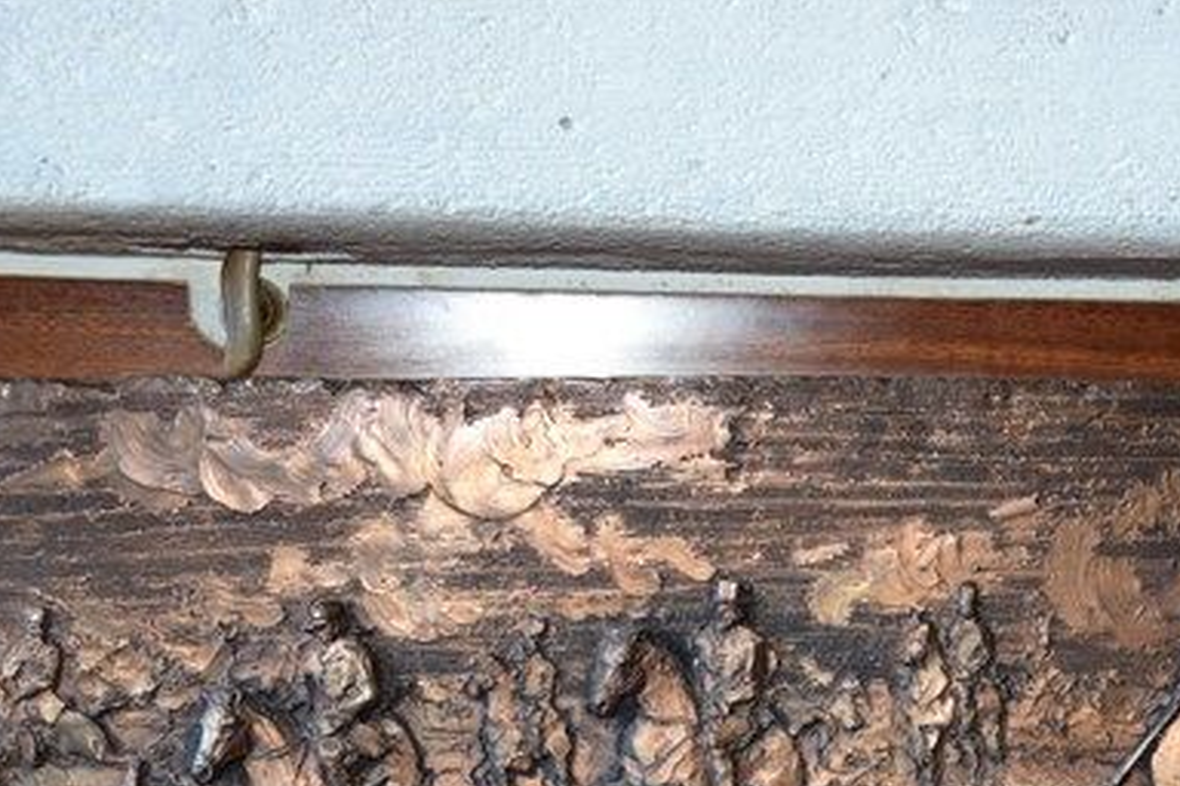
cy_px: 640
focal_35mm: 85
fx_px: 2786
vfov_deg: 16.0
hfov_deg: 23.8
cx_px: 820
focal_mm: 34
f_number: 4.2
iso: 1250
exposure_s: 1/30
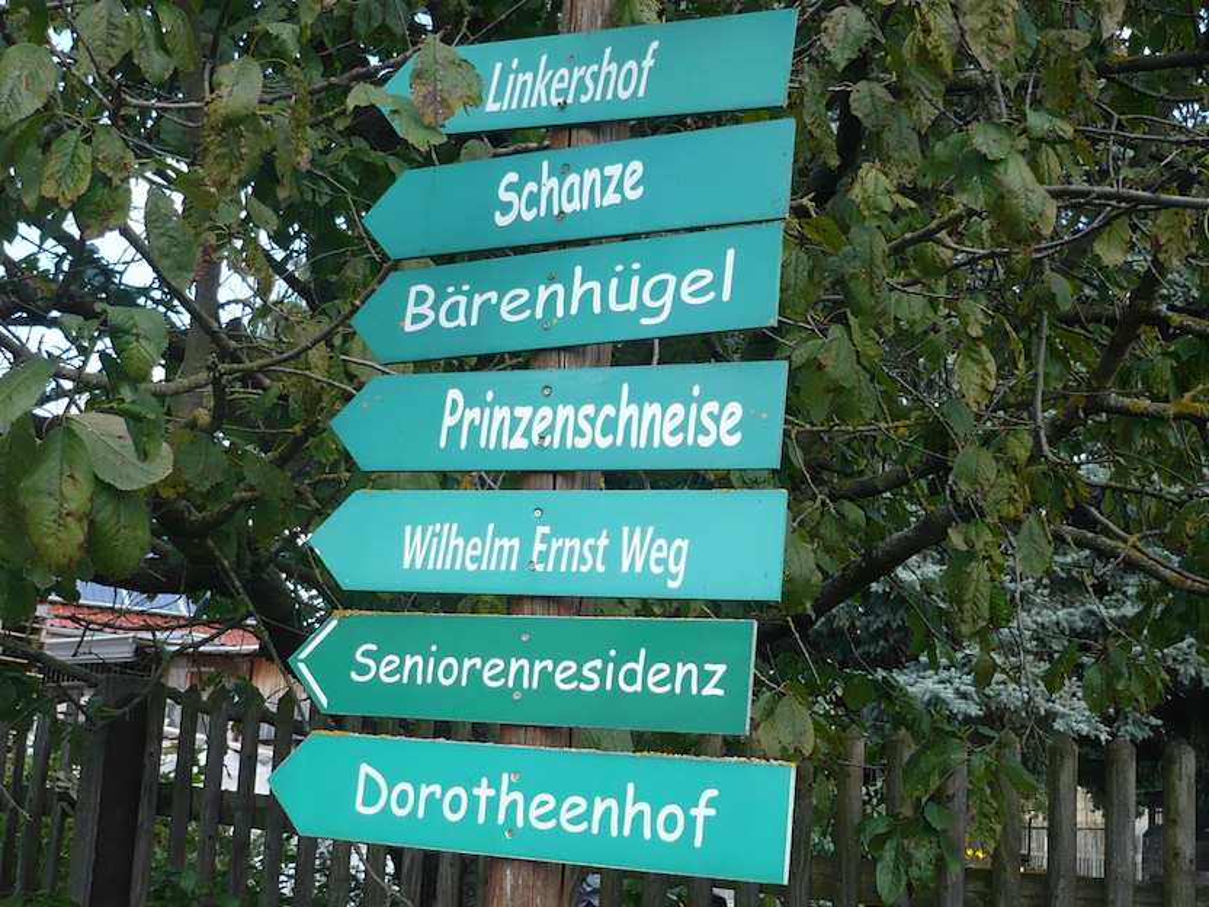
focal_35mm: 49
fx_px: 1711
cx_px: 604
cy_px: 454
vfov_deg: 29.7
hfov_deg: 38.9
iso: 100
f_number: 2.9
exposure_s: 1/320
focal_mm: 6
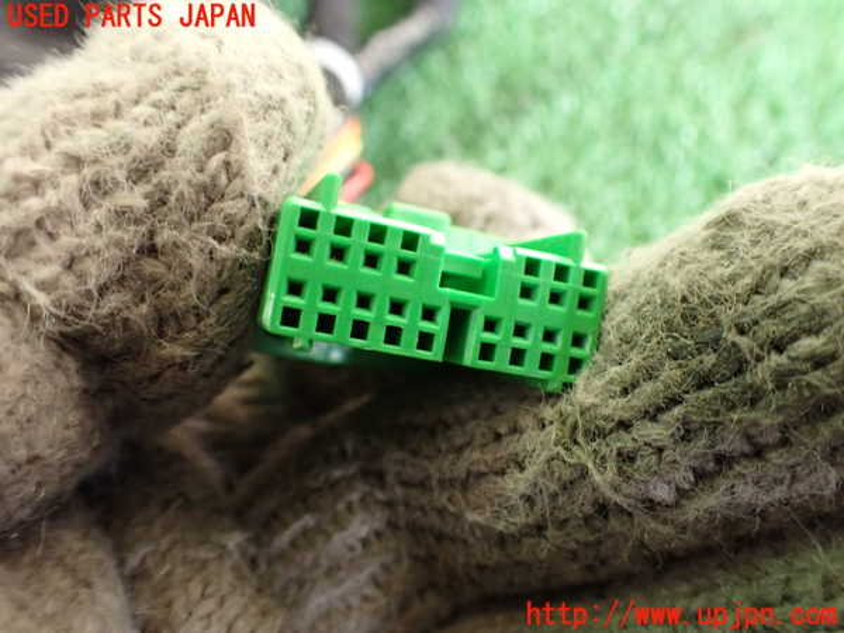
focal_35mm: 30
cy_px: 316
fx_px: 731
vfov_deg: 46.8
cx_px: 422
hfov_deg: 60.0
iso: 800
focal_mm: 5.4
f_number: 2.3
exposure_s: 1/80
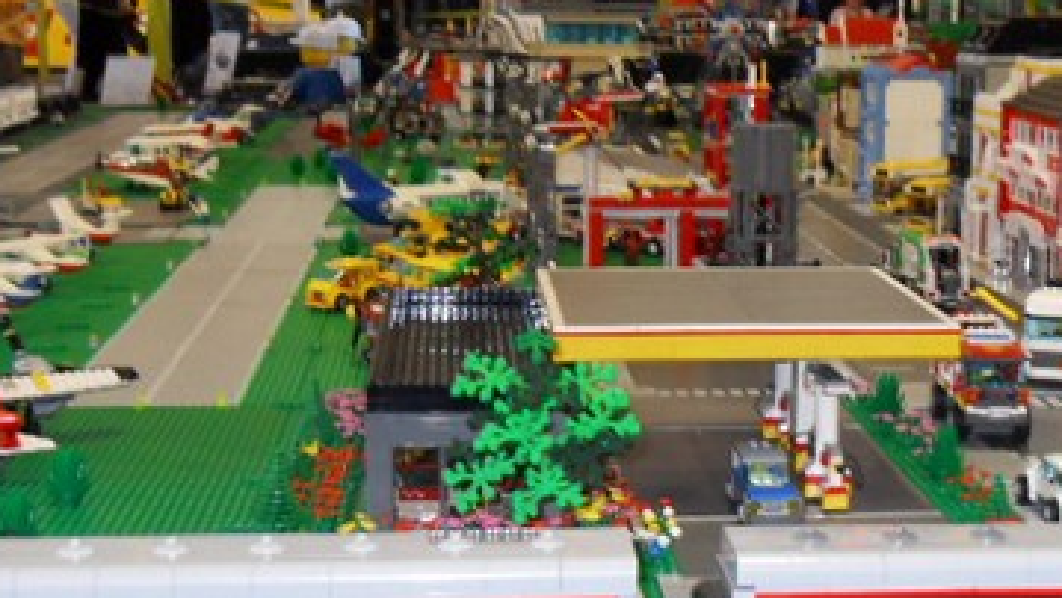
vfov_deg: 17.7
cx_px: 630
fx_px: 1915
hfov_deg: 30.9
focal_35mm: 68
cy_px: 258
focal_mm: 6
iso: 200
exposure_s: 1/45
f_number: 2.8
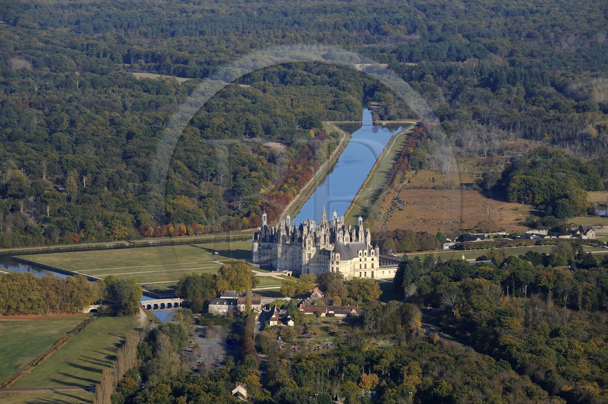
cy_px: 202
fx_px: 3375
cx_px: 304
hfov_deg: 10.3
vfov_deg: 6.9
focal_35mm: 200
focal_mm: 200
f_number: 9
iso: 400
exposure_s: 1/1000
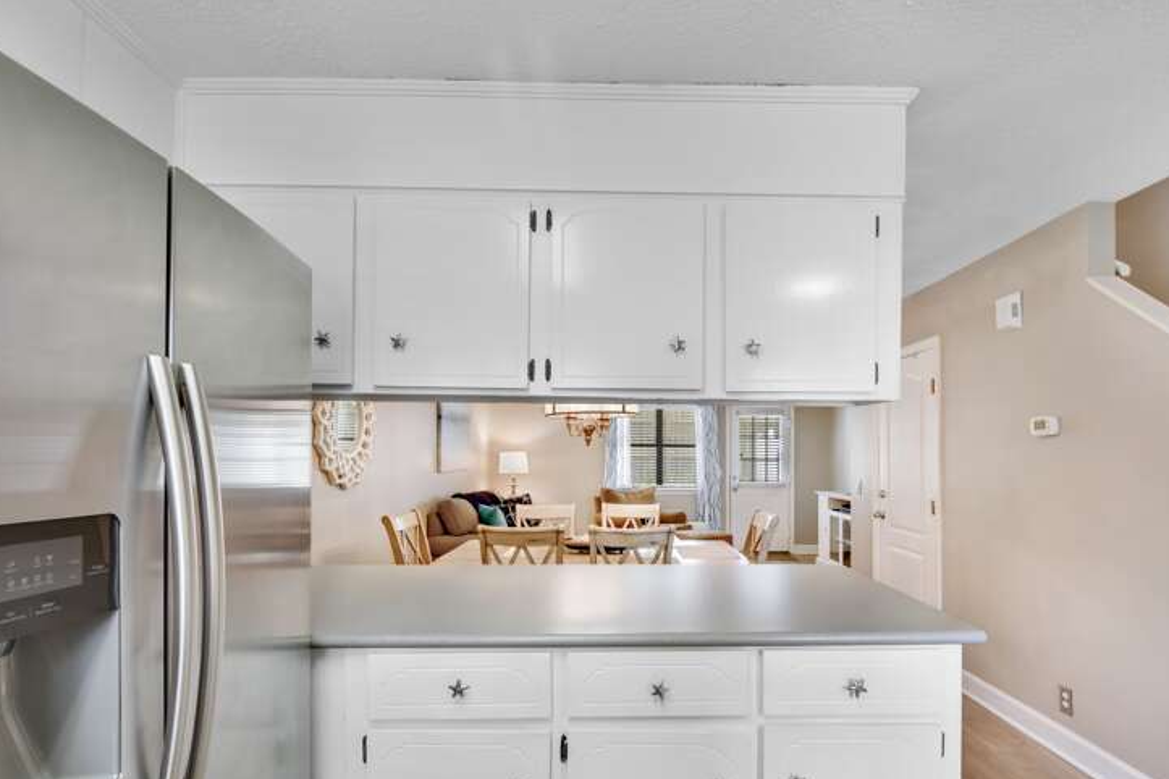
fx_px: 569
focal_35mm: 18
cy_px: 385
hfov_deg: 91.5
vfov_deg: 68.8
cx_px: 610
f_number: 8
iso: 400
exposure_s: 1/4
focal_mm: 11
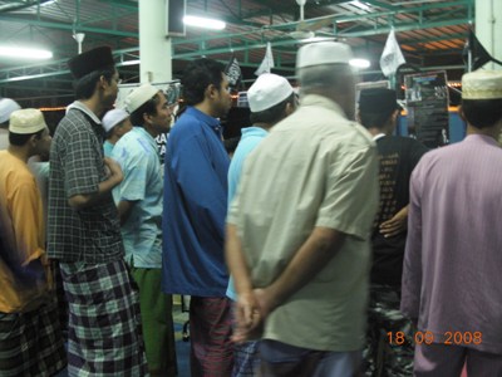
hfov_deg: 33.2
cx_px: 251
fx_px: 841
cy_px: 188
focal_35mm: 58
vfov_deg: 25.2
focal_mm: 9.5
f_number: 3.3
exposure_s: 1/5.4
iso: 400
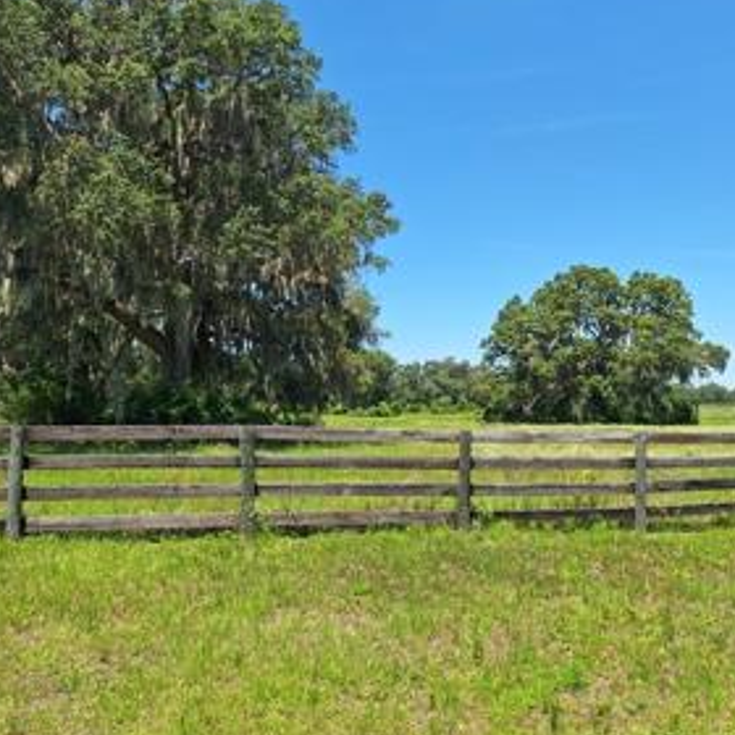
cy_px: 357
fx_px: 697
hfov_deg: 55.3
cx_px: 428
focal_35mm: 29
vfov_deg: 55.6
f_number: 1.8
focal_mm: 5.54
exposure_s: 1/2033
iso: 40
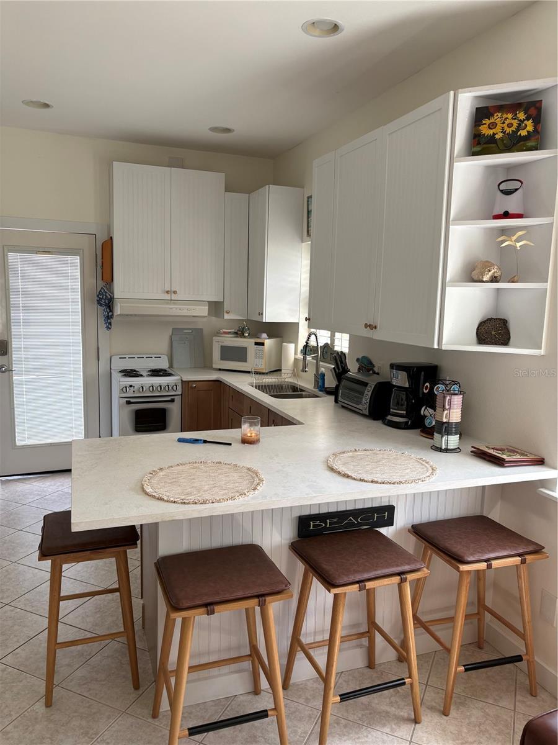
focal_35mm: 26
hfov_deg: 53.1
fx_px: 559
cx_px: 279
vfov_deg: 67.3
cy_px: 372
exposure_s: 1/139
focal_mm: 5.96
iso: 64
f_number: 1.6
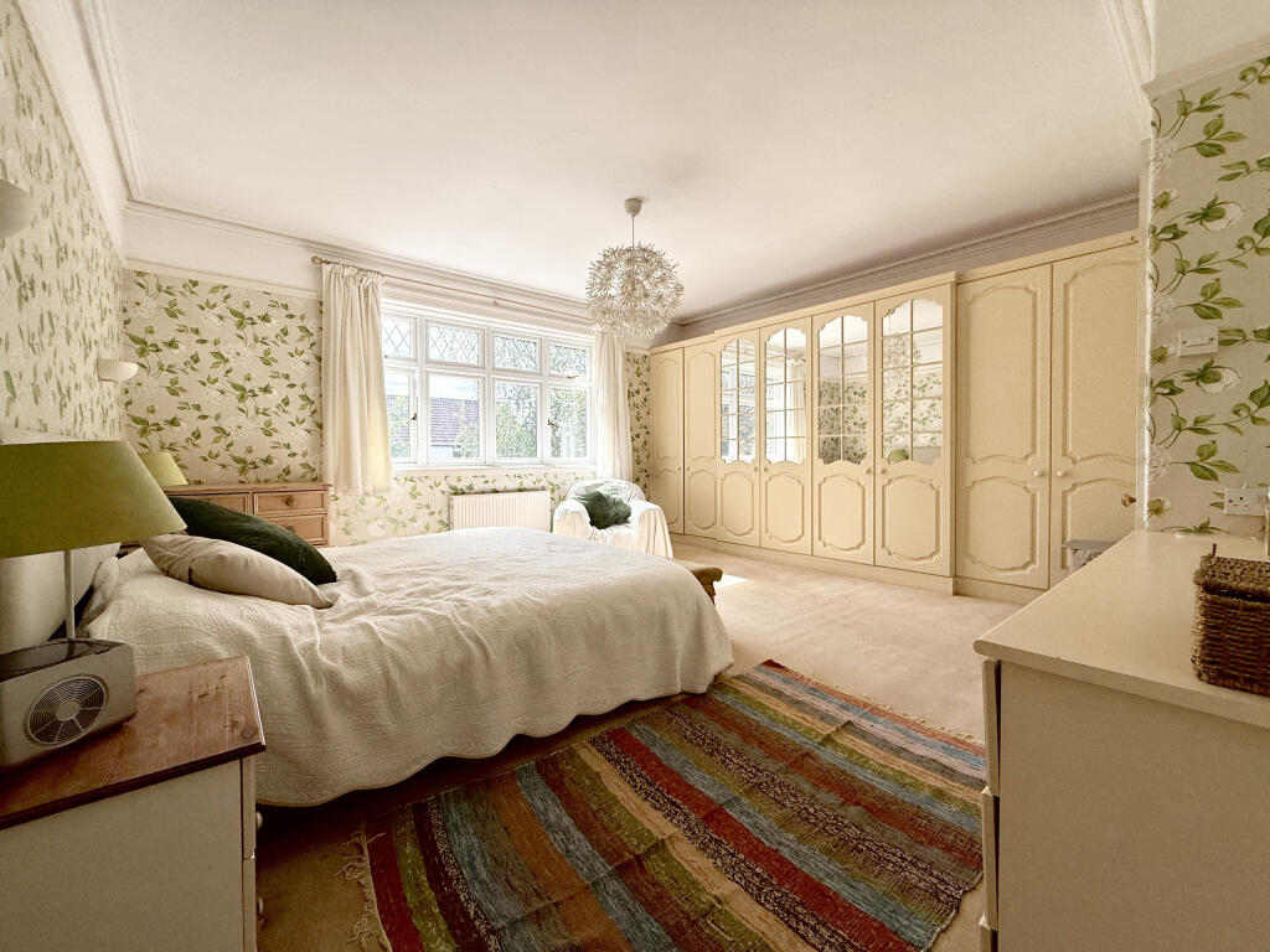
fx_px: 514
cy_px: 476
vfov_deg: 85.7
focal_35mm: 14
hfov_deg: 102.1
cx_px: 635
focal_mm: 2.22
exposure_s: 1/468
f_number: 2.2
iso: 64
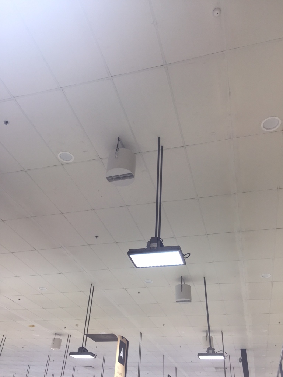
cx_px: 142
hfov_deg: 48.2
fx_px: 316
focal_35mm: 29
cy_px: 188
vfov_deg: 61.7
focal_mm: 4.15
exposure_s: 1/50
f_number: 2.2
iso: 32
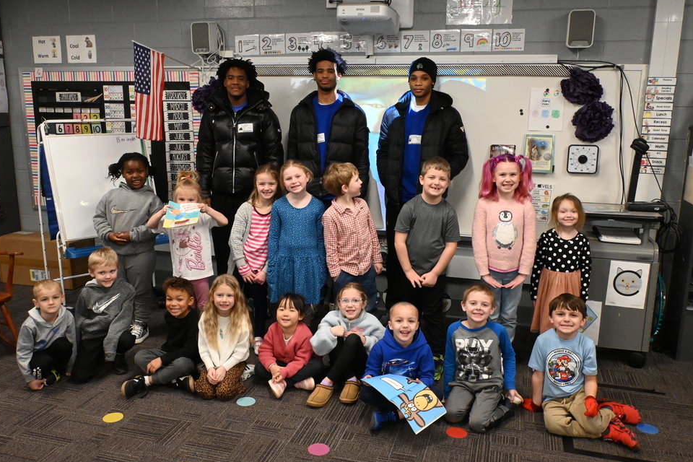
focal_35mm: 33
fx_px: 631
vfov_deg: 40.2
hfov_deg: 57.5
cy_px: 241
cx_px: 324
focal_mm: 20.5
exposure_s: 1/80
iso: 6400
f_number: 11
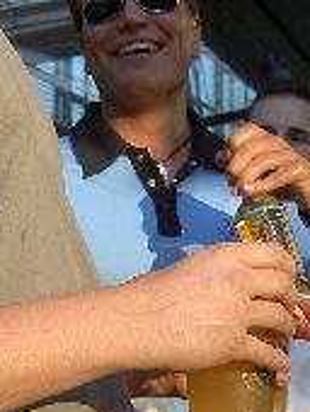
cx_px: 138
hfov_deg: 14.4
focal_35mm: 103
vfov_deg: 19.0
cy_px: 195
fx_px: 1227
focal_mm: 8
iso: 100
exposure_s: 1/167
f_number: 2.8
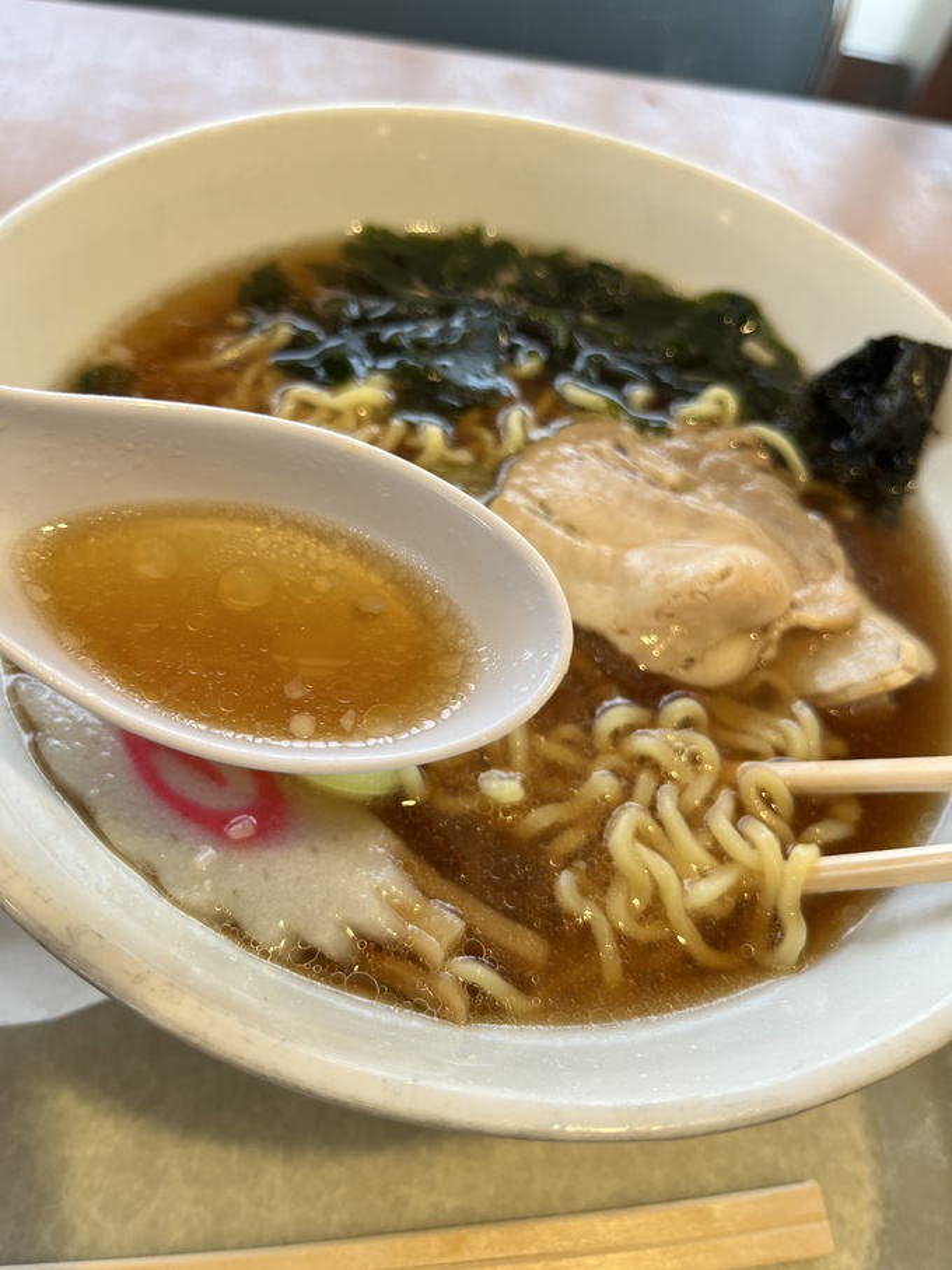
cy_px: 635
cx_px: 476
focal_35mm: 26
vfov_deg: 67.3
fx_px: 954
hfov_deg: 53.1
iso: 32
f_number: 1.6
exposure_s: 1/142
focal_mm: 5.1
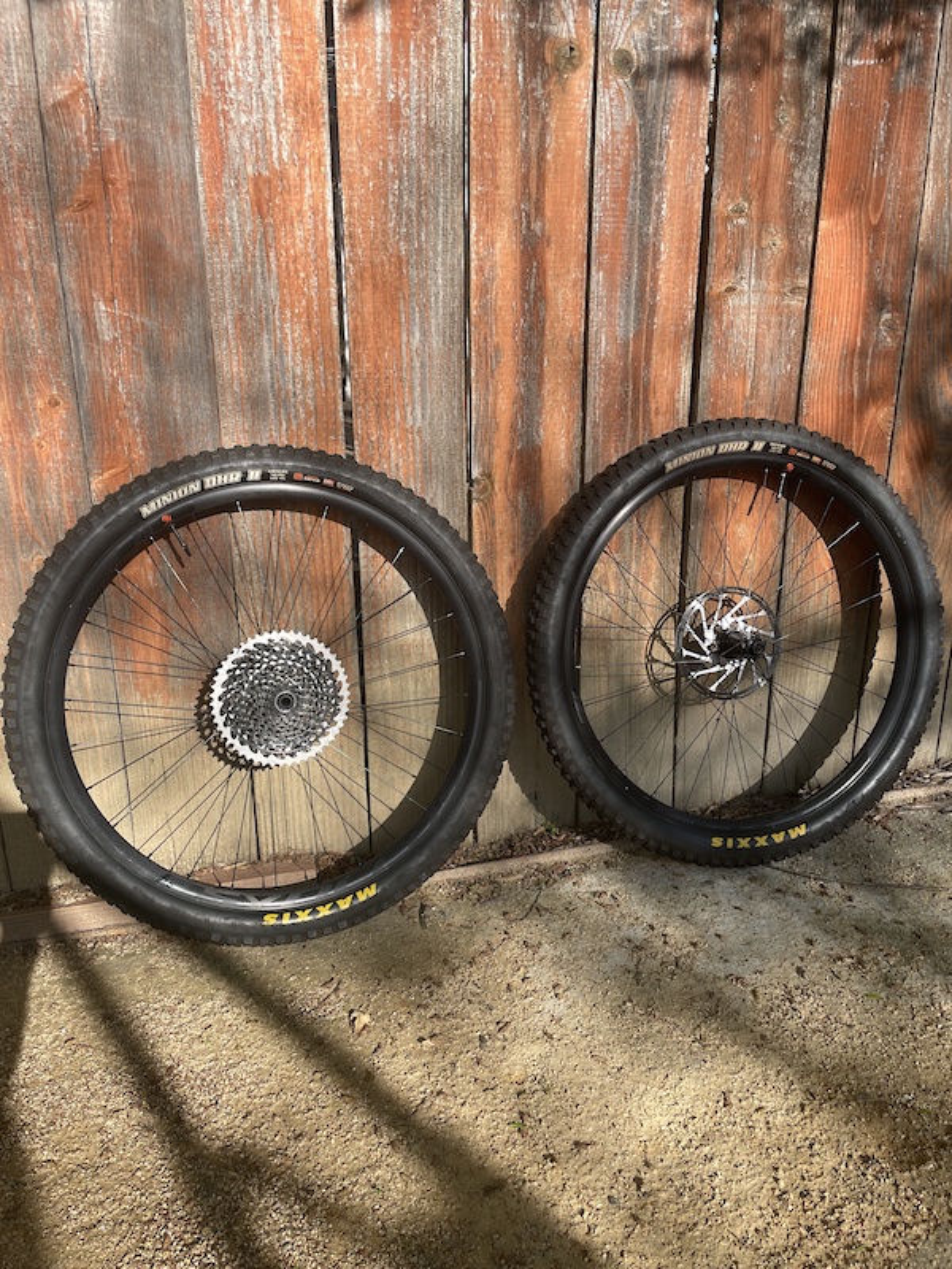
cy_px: 634
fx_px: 953
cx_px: 476
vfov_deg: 67.3
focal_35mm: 26
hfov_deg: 53.1
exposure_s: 1/707
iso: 32
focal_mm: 4.2
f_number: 1.6
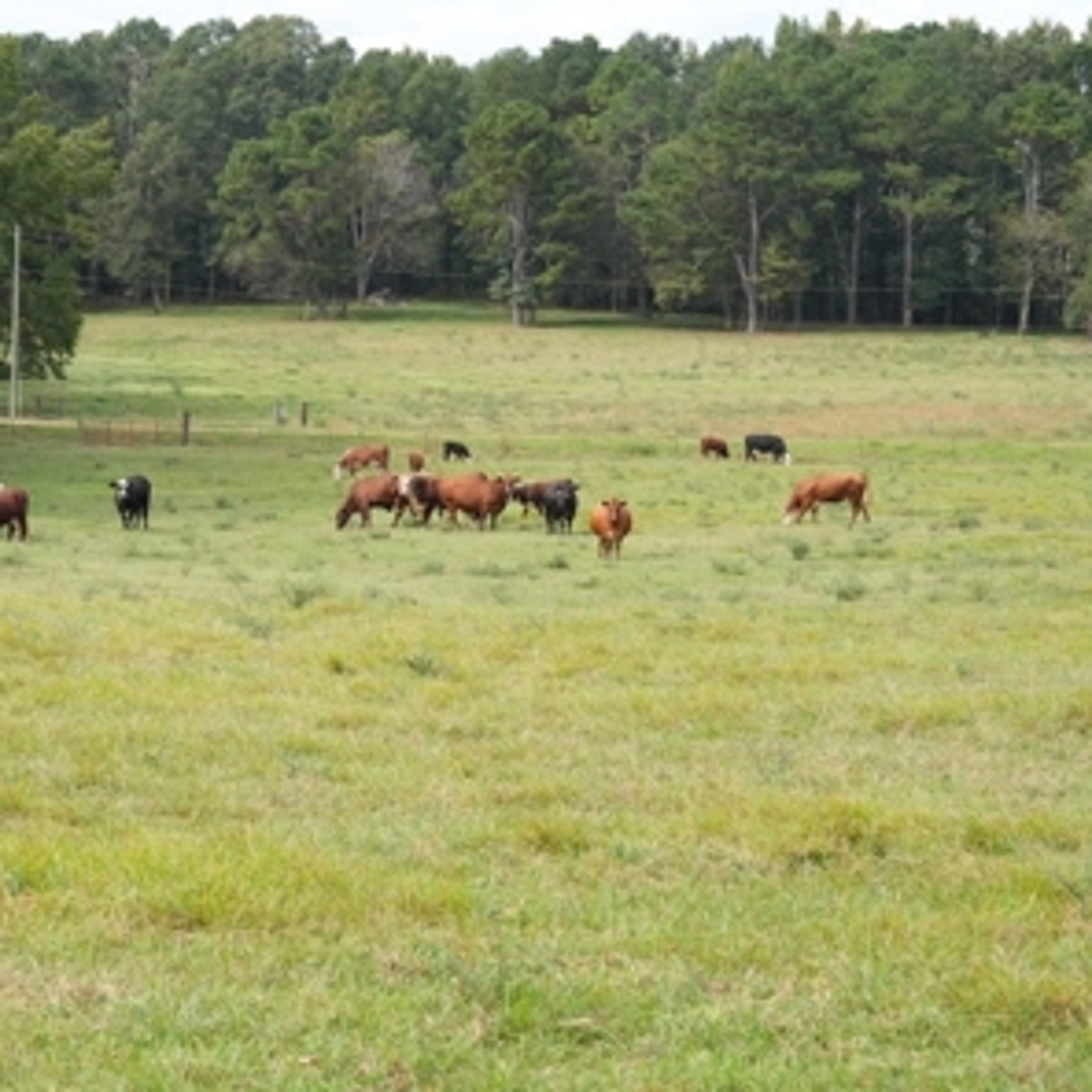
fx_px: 3176
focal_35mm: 89
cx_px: 347
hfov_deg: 19.4
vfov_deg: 19.5
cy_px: 546
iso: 400
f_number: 11
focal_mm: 69
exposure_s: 1/100
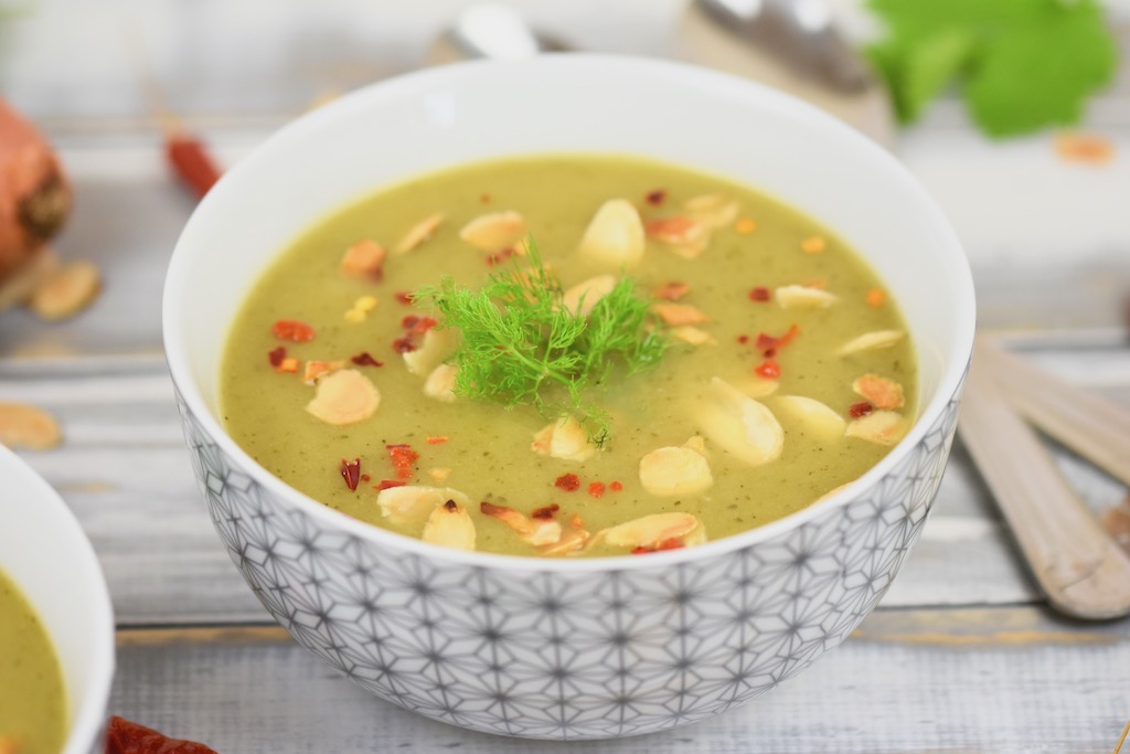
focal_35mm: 158
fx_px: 4944
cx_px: 565
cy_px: 377
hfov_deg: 13.0
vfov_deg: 8.7
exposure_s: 1/250
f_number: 4
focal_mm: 105
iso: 400
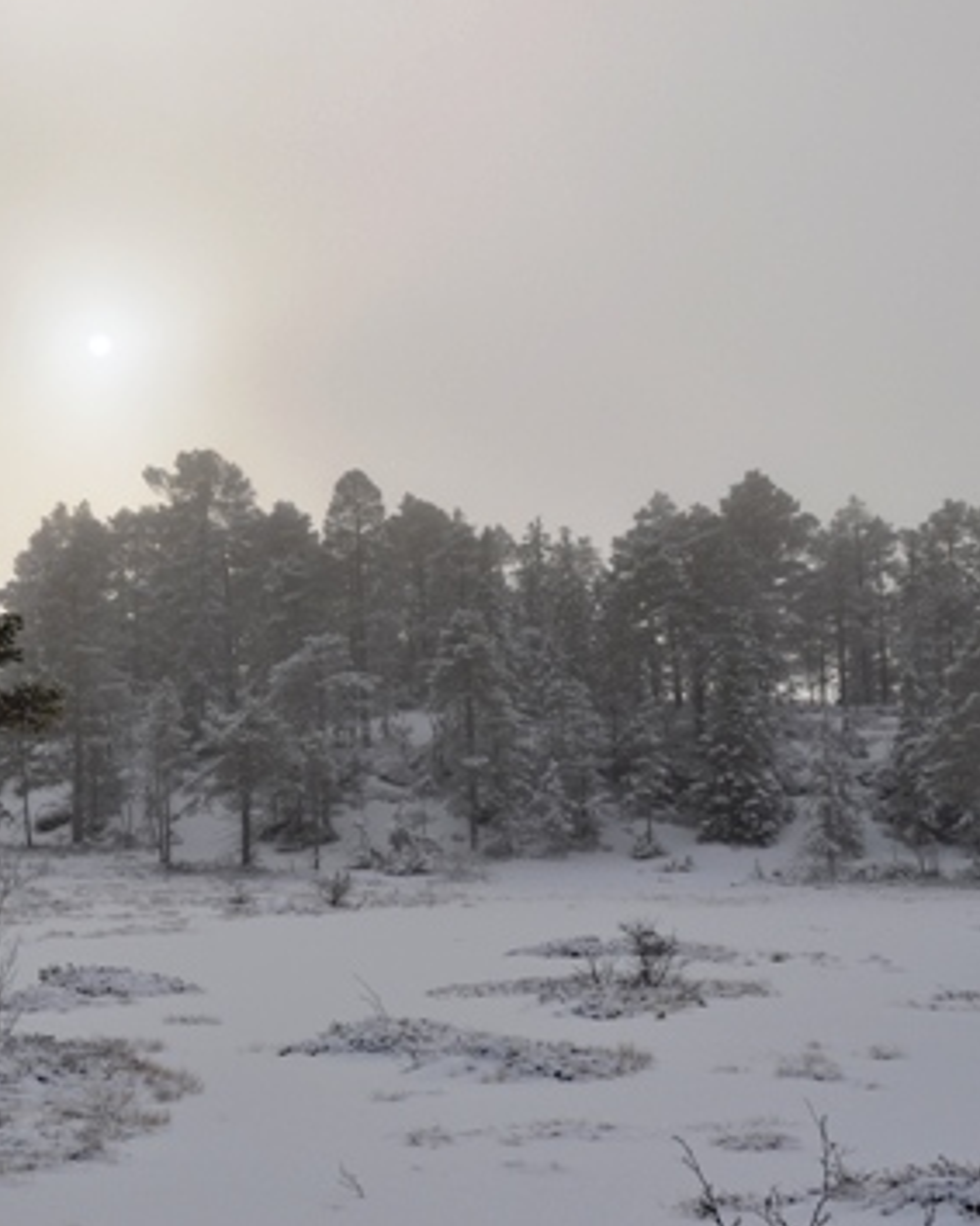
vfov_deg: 30.2
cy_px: 613
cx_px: 345
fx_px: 2275
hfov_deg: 24.2
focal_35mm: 63
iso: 200
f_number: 10
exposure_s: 1/400
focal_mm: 29
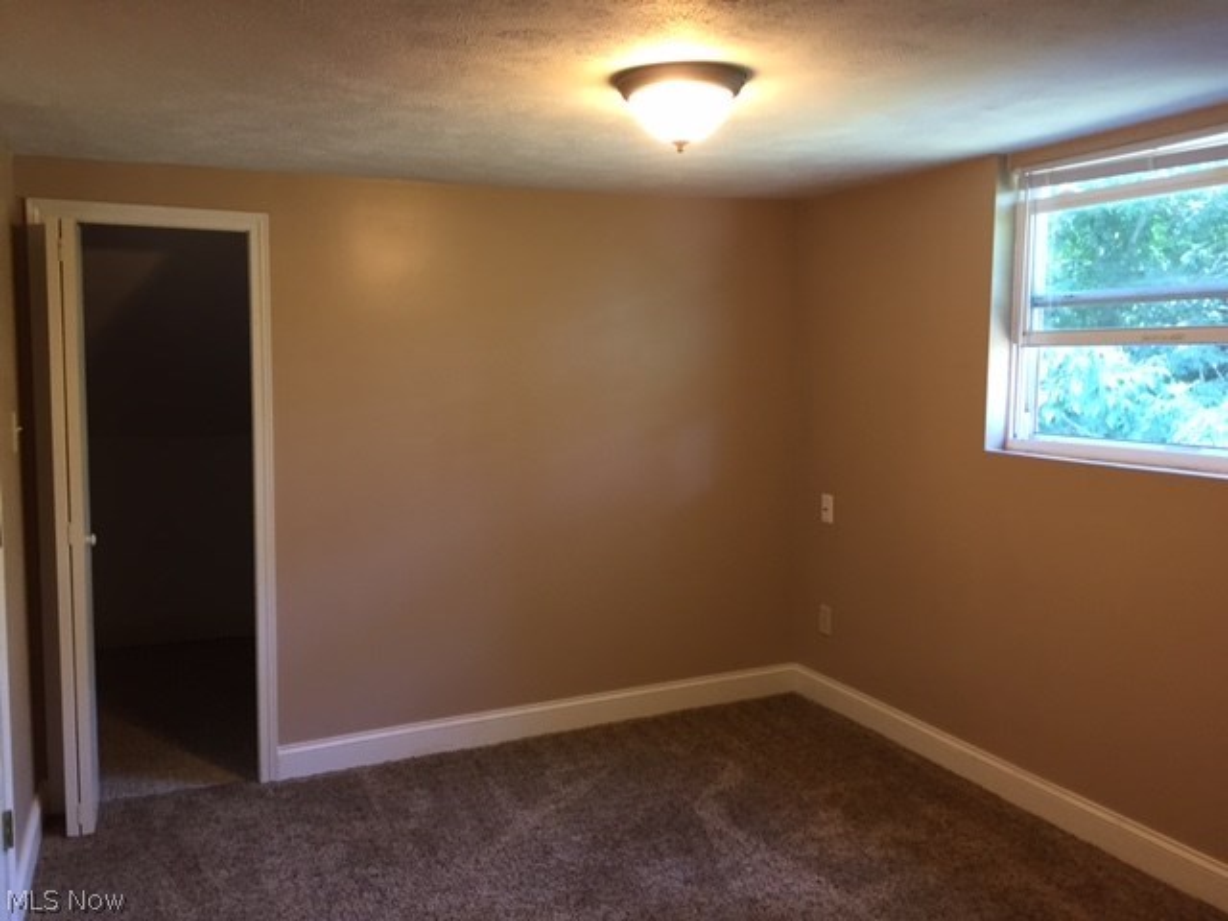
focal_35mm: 29
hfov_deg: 61.7
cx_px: 614
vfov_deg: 48.2
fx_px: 1029
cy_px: 460
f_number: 2.2
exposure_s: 1/30
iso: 125
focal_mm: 4.15
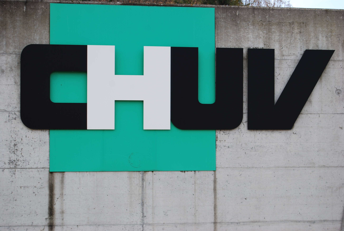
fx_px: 790
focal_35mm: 82
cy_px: 116
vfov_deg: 16.6
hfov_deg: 24.6
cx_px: 172
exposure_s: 1/160
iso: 100
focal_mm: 55
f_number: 6.3
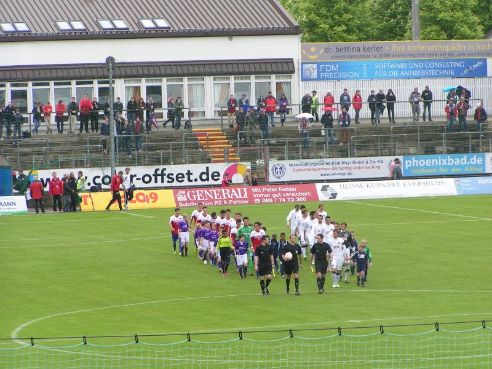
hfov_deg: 9.6
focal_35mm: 206
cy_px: 184
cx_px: 246
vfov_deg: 7.2
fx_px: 2928
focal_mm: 31.5
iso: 50
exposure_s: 1/250
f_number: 5
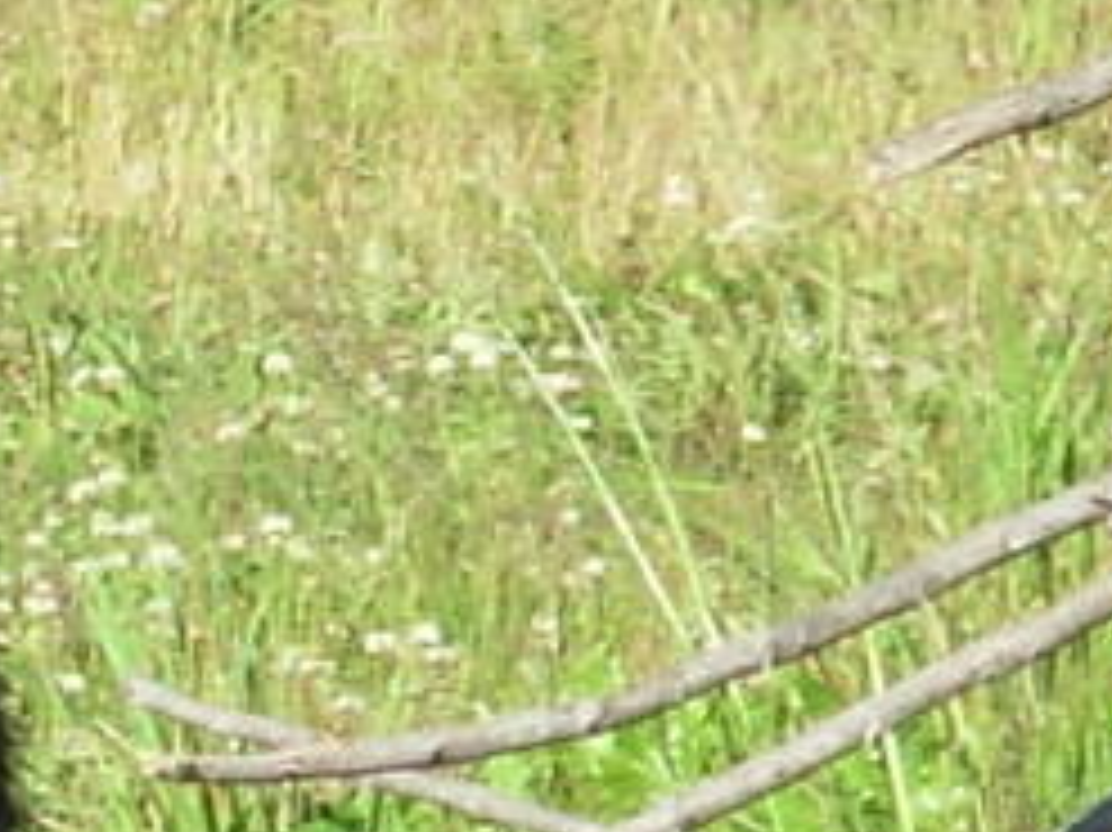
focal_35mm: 1233
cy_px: 643
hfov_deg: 1.6
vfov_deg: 1.2
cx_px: -1270
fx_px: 39590
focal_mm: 31.4
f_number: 5
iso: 50
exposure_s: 1/222
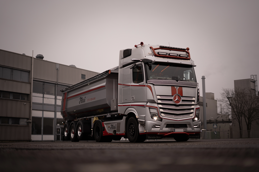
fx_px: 360
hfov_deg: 39.6
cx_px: 130
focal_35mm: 50
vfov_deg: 27.0
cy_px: 86
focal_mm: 50
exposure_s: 1/1000
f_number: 1.8
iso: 125
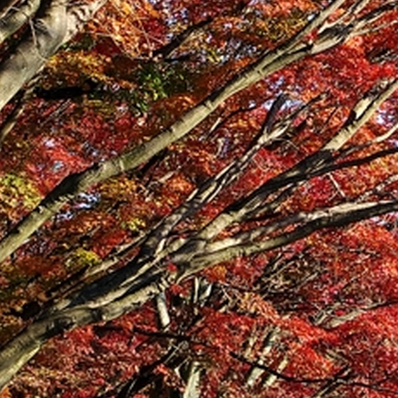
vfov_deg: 10.0
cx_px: 395
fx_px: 2263
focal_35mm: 174
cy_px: 93
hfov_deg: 10.0
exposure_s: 1/200
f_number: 5
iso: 100
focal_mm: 30.63
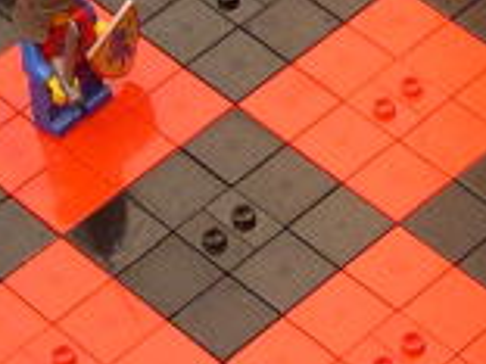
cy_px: 159
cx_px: 692
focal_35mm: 195
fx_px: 2738
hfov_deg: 9.9
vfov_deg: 7.6
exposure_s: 1/21.2
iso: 400
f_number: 2.8
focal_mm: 8
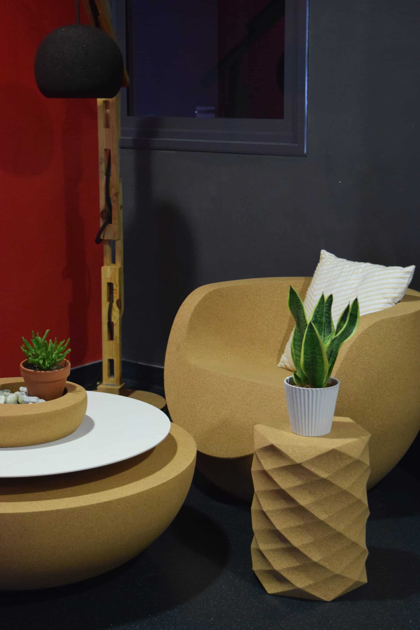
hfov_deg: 21.6
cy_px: 315
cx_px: 210
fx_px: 1102
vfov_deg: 31.9
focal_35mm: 63
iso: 2800
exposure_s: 1/60
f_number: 5
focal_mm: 42
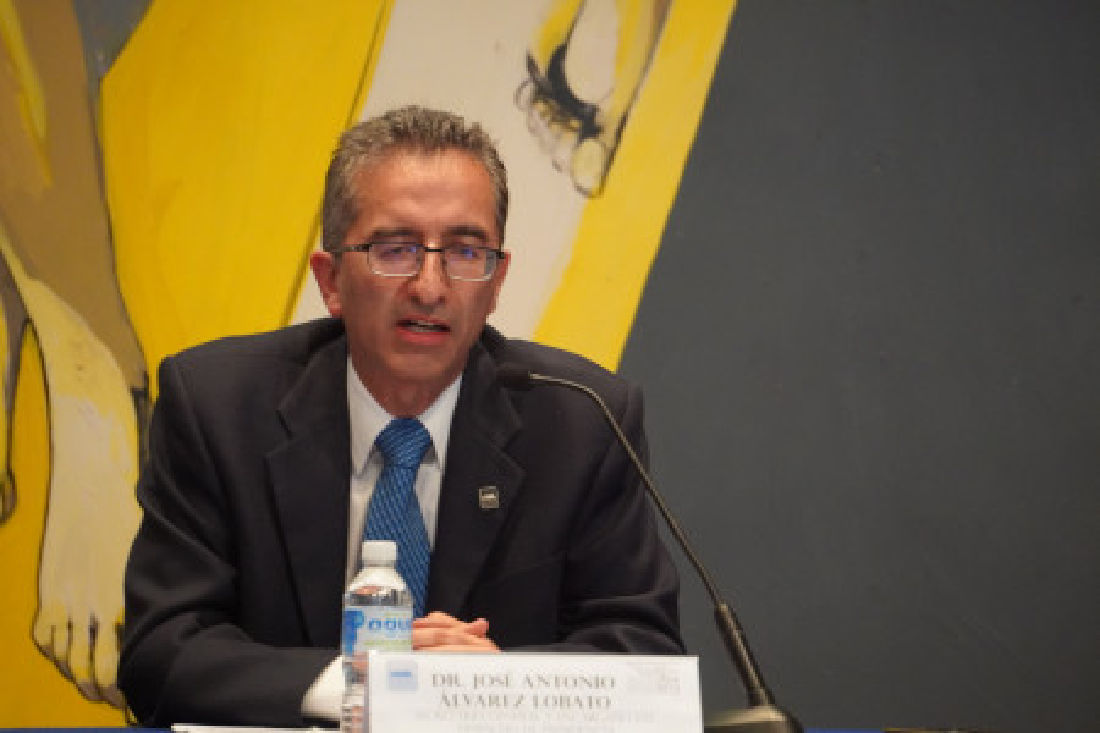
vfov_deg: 5.5
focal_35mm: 252
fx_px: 7699
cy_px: 366
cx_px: 550
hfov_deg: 8.2
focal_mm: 168
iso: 6400
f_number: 6.3
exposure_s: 1/80
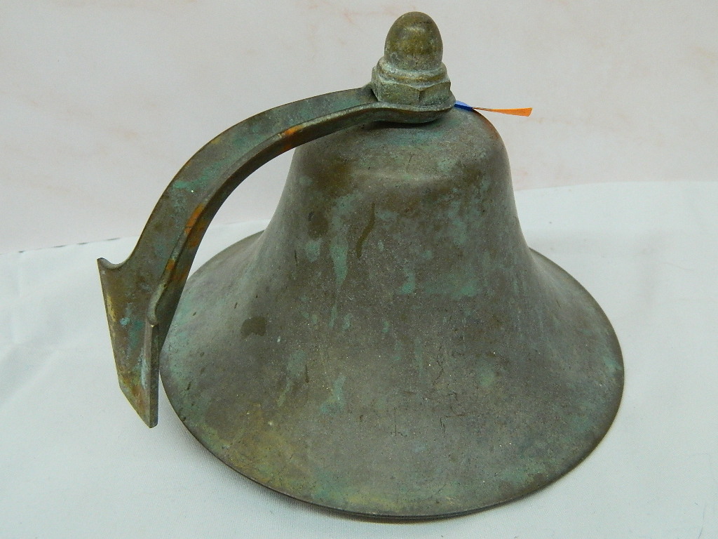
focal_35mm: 41
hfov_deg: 45.8
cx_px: 359
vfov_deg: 35.1
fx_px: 850
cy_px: 270
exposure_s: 1/200
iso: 400
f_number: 3.5
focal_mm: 7.3
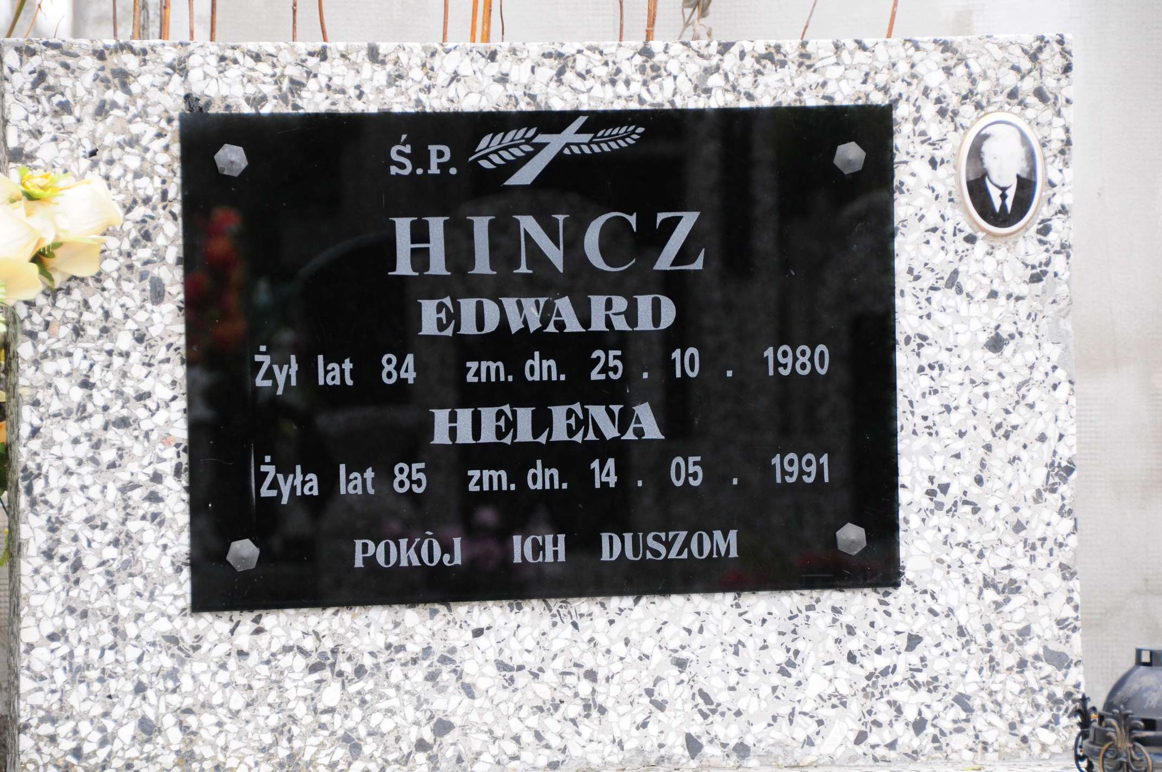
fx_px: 5416
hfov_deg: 12.2
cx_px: 581
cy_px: 386
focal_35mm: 168
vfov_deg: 8.2
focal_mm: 112
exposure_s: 1/200
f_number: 7.1
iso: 640
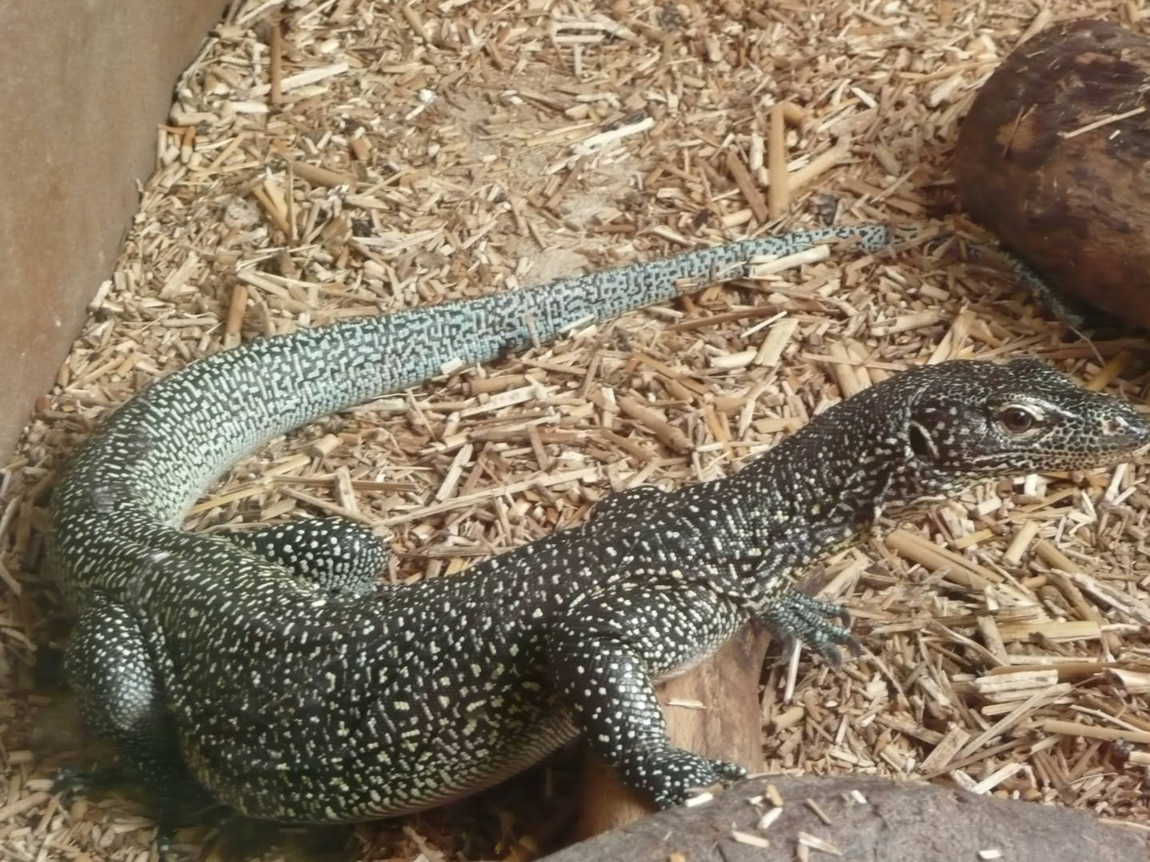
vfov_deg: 9.1
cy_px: 460
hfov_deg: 12.1
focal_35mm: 163
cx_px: 575
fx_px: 5415
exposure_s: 1/30
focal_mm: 24.2
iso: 320
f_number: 4.8
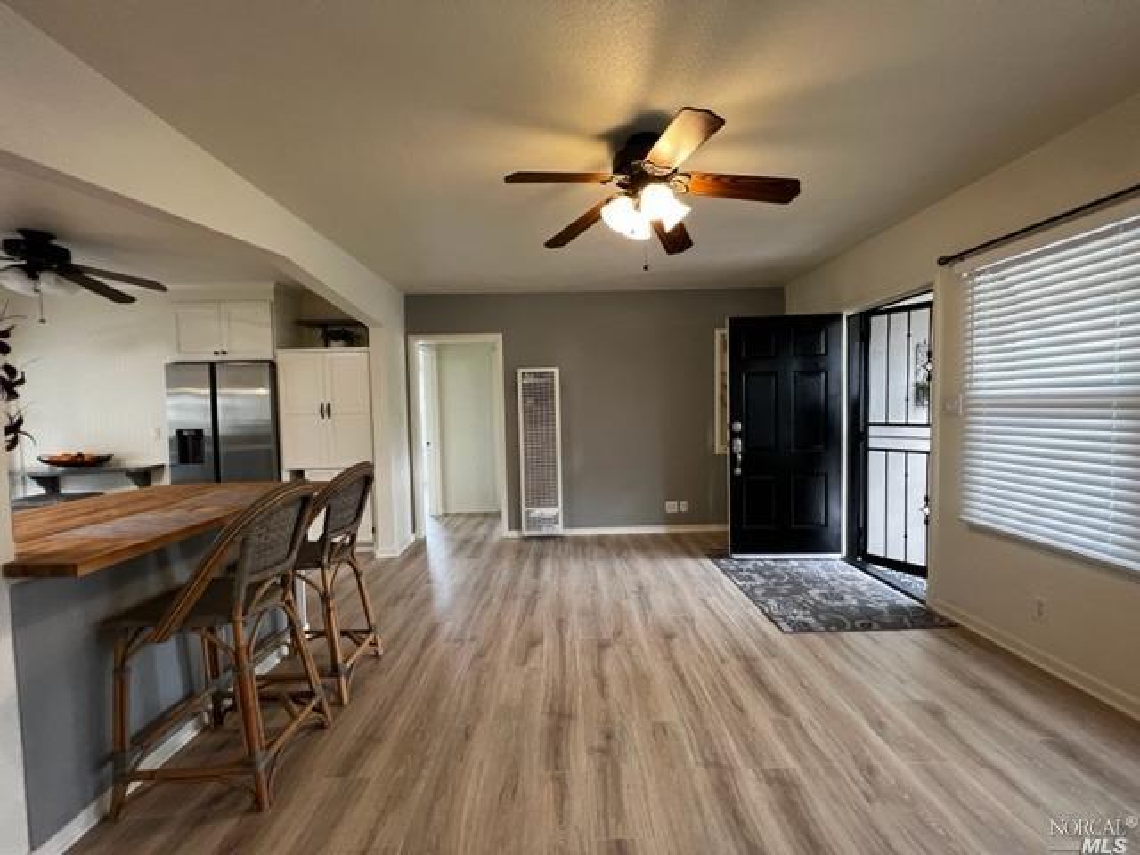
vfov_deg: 89.9
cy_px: 428
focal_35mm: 13
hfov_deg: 106.2
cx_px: 570
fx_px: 428
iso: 200
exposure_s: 1/60
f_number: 1.8
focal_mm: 1.57
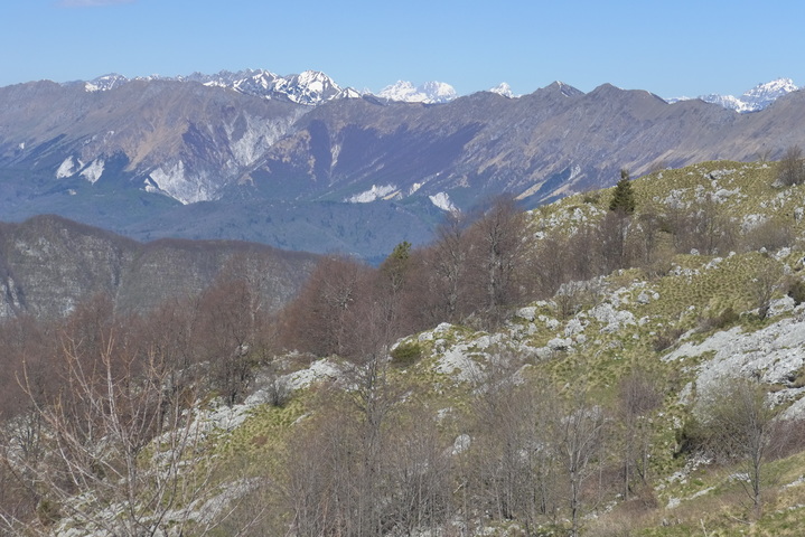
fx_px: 2013
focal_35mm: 90
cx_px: 402
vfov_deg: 15.2
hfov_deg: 22.6
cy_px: 268
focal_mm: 17.7
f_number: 4
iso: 400
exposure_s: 1/1600
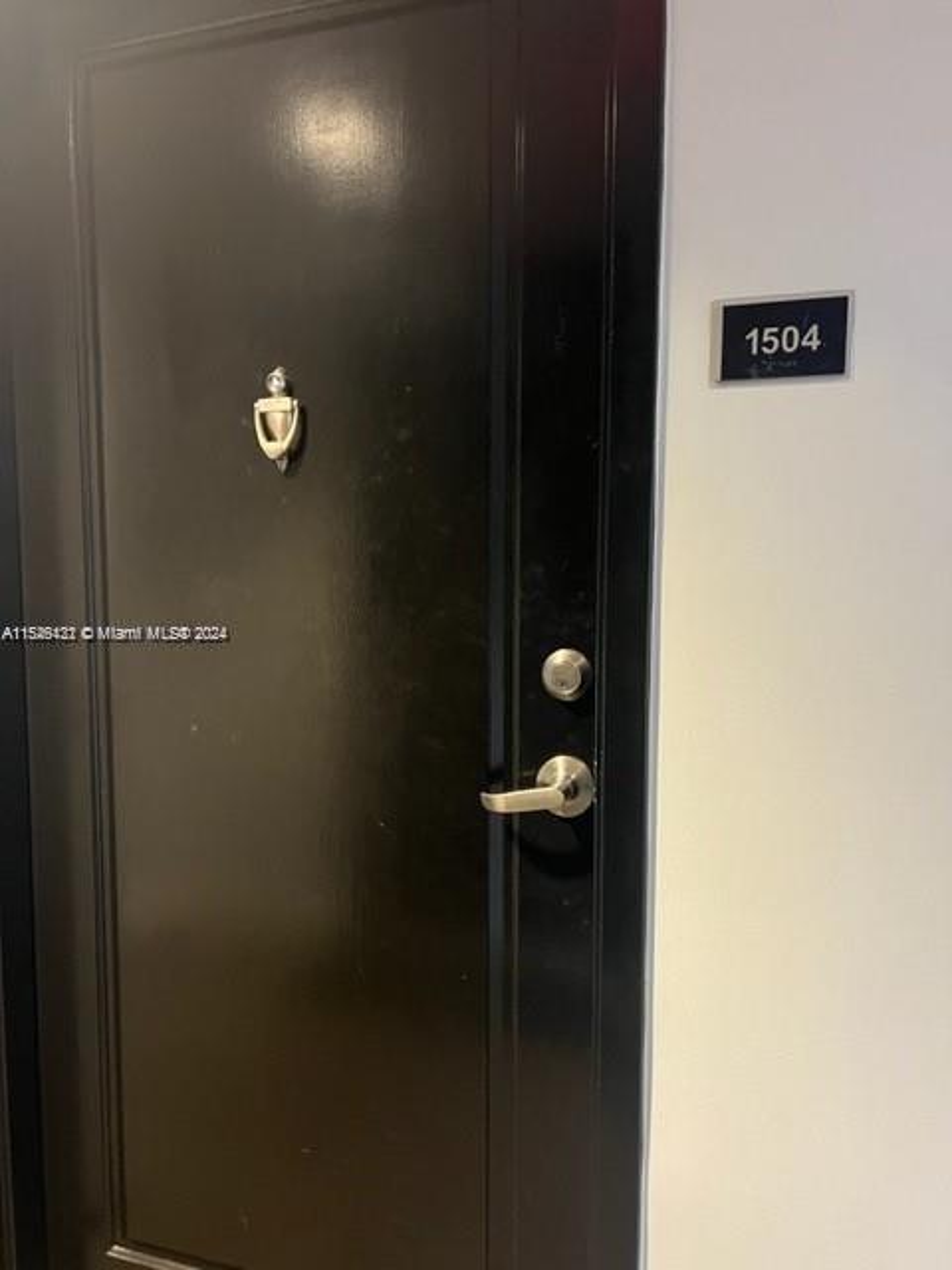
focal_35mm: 26
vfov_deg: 67.3
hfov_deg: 53.1
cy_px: 635
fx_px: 953
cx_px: 476
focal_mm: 5.7
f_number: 1.5
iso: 500
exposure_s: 1/40
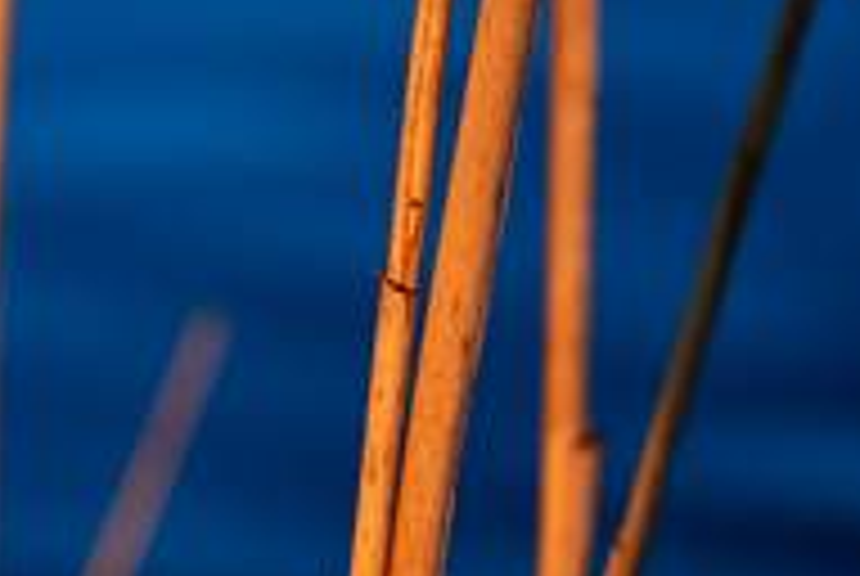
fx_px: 5623
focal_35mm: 235
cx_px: -149
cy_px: 297
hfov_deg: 8.7
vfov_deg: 5.9
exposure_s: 1/250
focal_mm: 100
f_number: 5.6
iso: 250
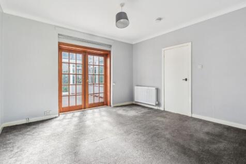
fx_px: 113
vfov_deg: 72.0
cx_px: 123
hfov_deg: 95.0
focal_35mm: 16
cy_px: 82
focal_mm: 11
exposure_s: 1/40
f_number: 3.5
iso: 125
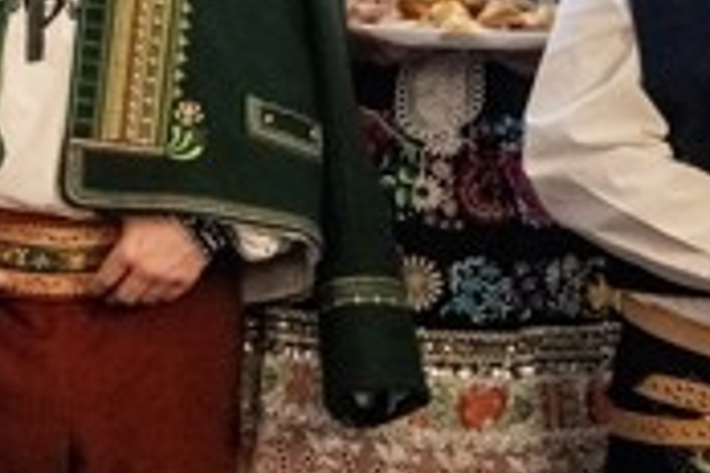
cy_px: -137
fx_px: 2307
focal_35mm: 117
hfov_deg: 16.6
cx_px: -204
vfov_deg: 11.4
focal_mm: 29.5
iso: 6400
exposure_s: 1/200
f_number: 5.6
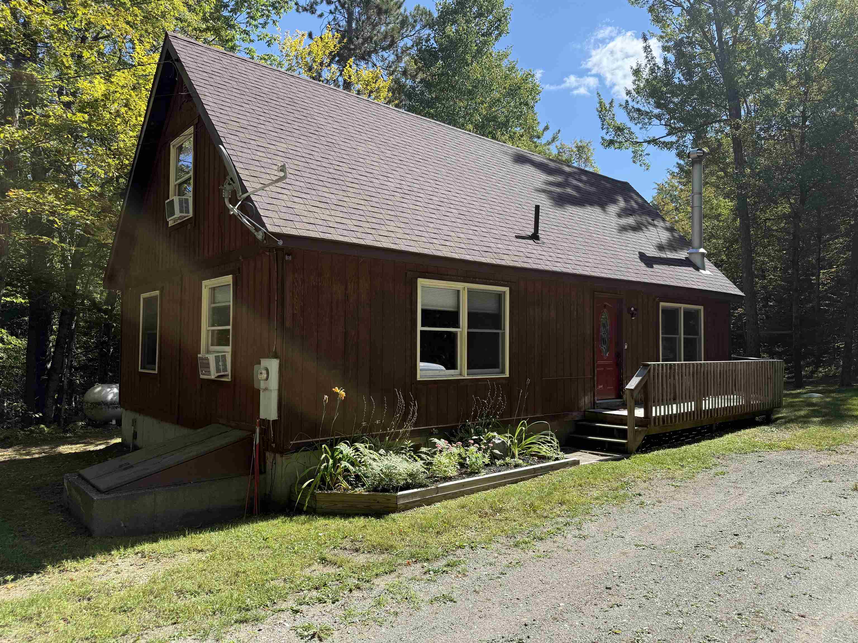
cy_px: 322
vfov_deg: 56.8
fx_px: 595
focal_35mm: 24
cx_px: 429
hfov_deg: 71.6
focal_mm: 6.76
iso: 80
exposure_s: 1/2169
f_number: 1.78
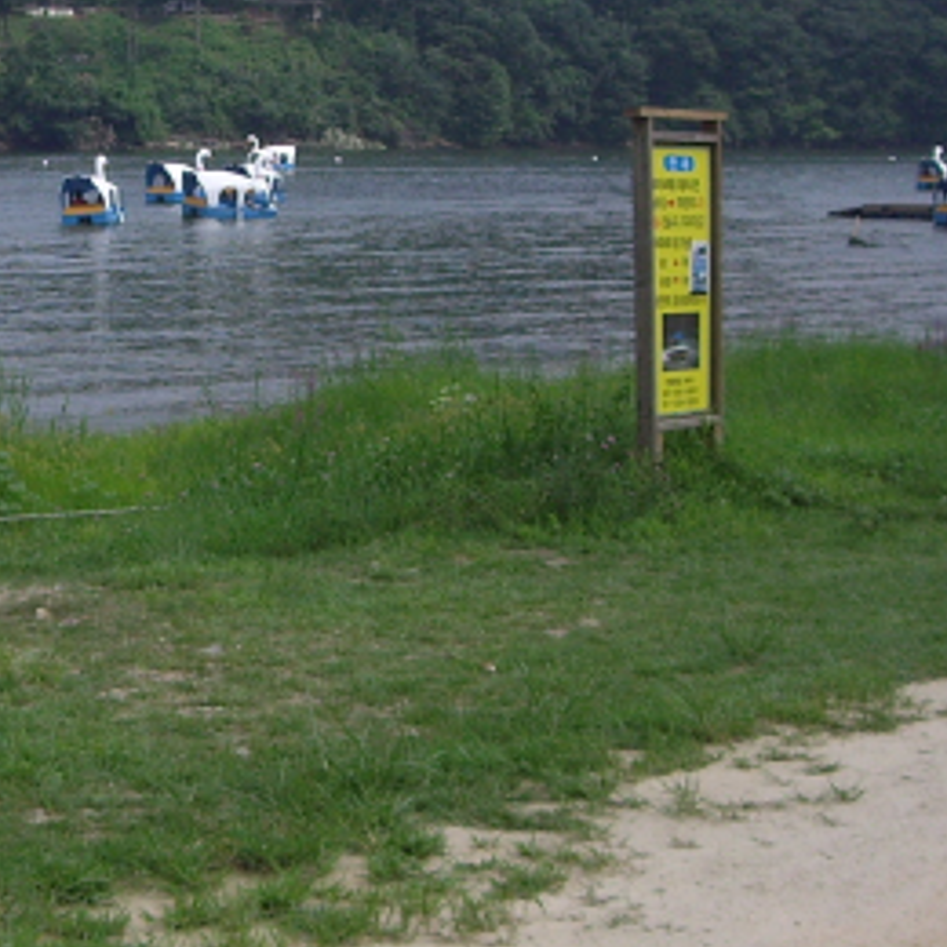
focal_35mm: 97
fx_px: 3002
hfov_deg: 17.5
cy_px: 275
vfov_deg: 17.9
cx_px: 22
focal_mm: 6.2
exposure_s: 1/640
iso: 64
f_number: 4.3
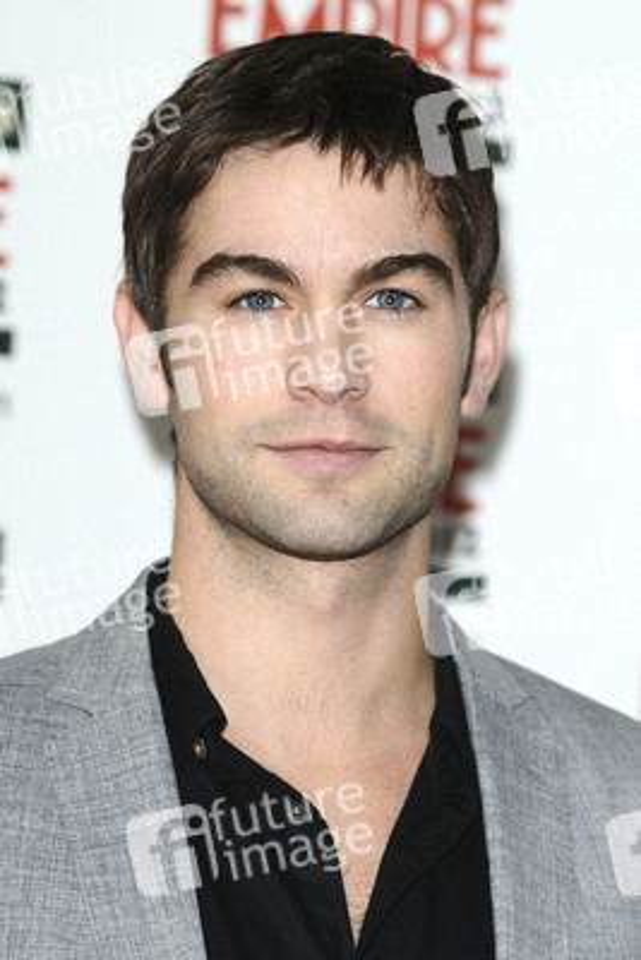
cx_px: 320
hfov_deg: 6.8
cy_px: 480
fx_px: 5403
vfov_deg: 10.2
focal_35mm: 202
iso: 200
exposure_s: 1/200
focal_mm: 135
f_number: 4.5
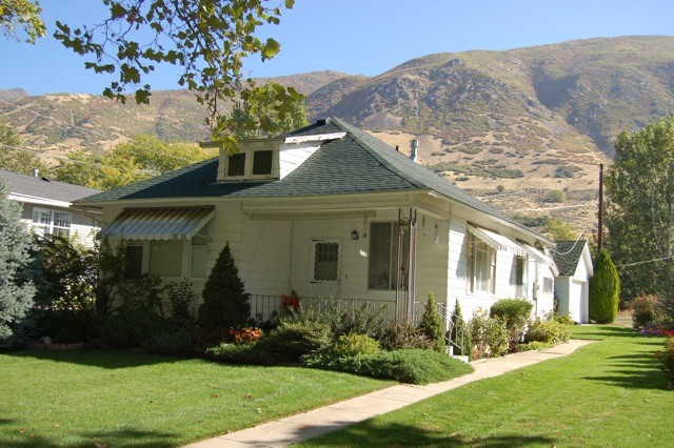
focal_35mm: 39
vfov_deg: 34.2
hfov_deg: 49.6
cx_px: 337
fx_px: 730
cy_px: 224
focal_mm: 26
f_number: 5.6
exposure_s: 1/500
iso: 280
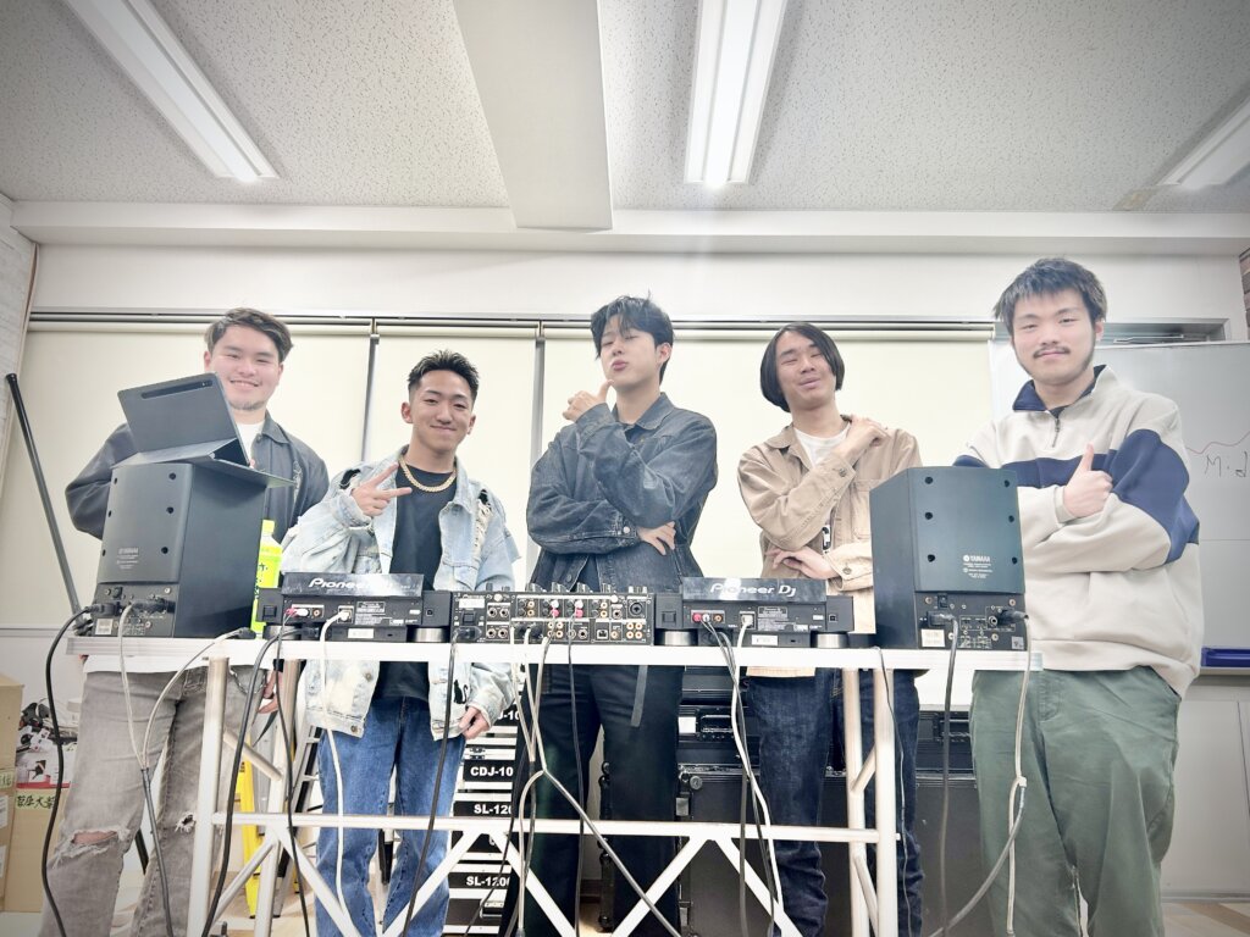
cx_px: 625
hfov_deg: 67.3
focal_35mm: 26
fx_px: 939
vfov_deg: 53.1
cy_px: 468
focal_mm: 5.7
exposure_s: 1/150
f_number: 1.5
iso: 64
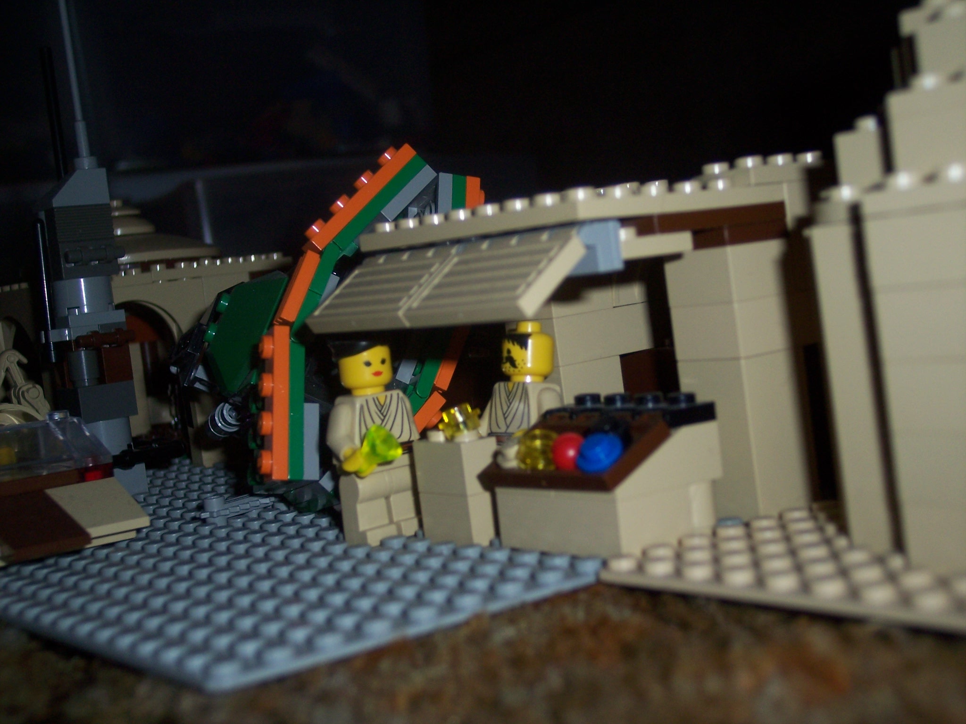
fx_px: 1451
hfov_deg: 36.8
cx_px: 483
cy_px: 362
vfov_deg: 28.0
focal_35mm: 52
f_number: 3.4
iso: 100
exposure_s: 1/60
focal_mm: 10.7
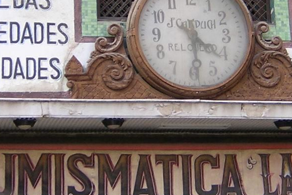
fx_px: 1135
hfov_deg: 14.6
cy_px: 43
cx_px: 191
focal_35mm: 140
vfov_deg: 9.8
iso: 100
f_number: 3.4
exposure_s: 1/60.3
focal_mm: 8.1
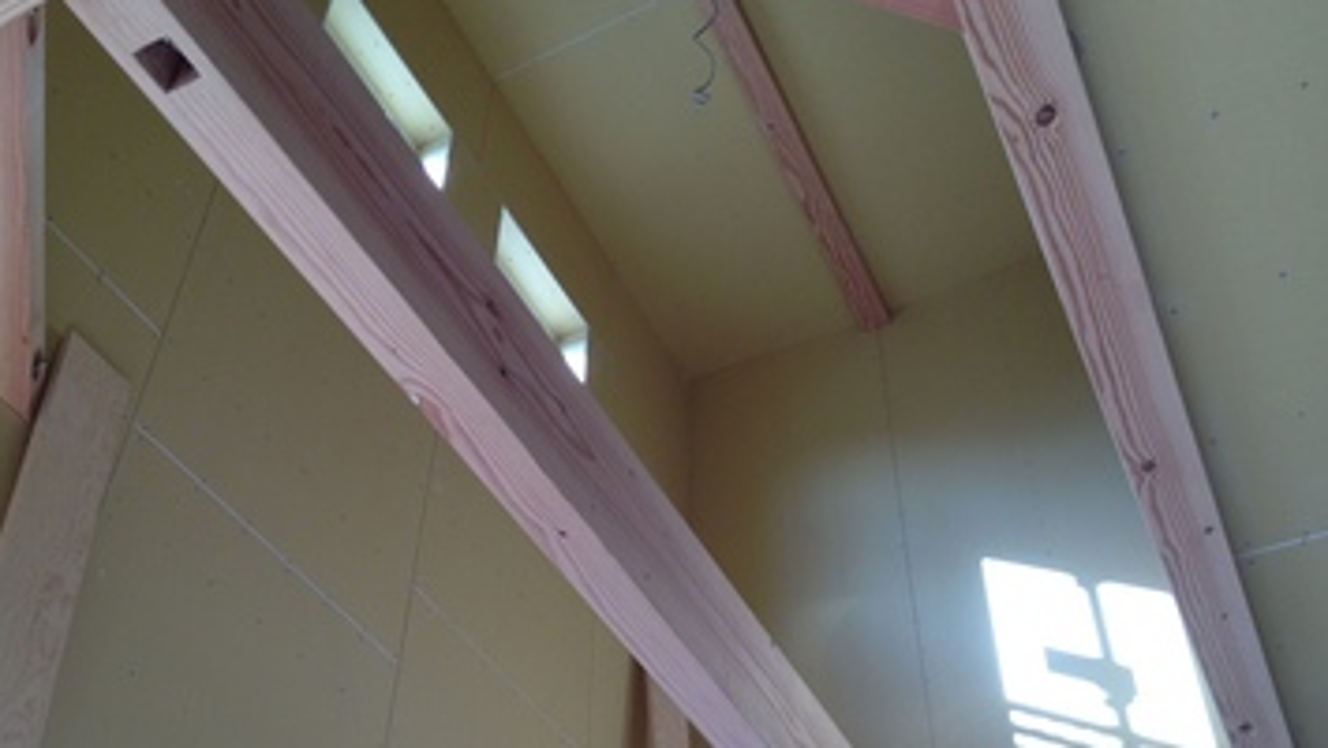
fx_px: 1515
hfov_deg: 47.3
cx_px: 591
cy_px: 531
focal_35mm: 43
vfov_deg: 27.5
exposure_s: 1/120
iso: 64
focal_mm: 4.28
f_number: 2.4
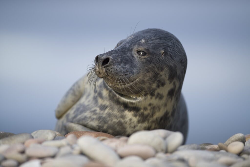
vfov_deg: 4.6
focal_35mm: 300
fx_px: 2083
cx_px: 125
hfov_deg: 6.9
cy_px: 84
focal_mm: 300
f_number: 3.5
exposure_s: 1/500
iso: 80
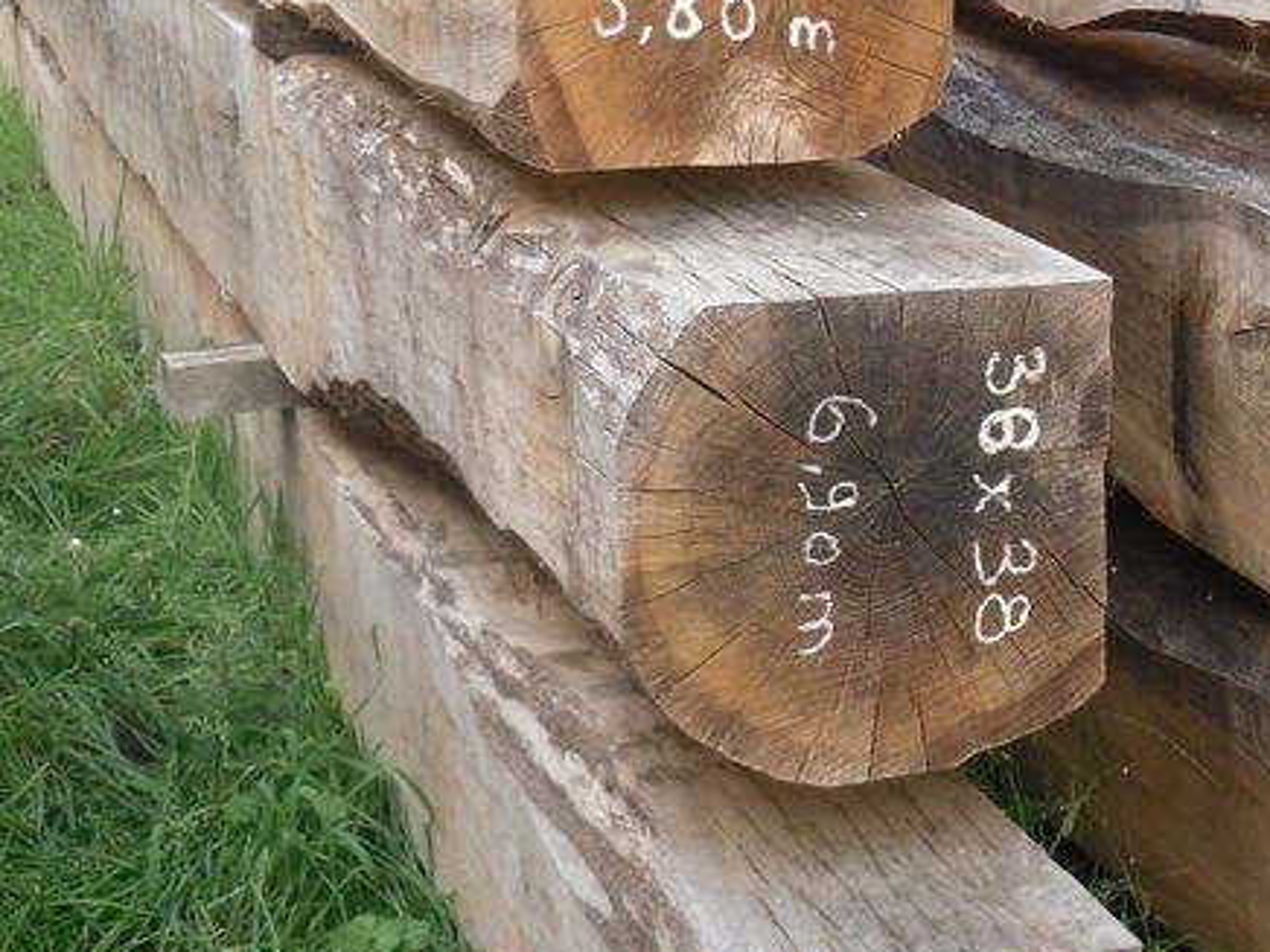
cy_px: 361
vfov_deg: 18.9
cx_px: 1130
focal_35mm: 78
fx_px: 2862
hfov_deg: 24.3
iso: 80
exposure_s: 1/145
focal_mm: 6
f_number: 2.8
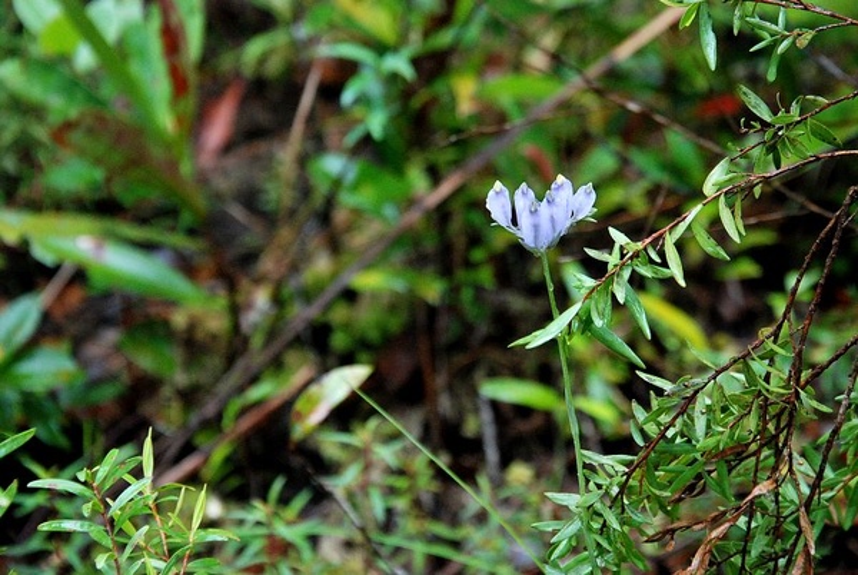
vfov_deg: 12.2
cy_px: 288
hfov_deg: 18.2
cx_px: 429
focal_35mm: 112
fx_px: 2685
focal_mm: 75
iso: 1600
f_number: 8
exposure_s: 1/100
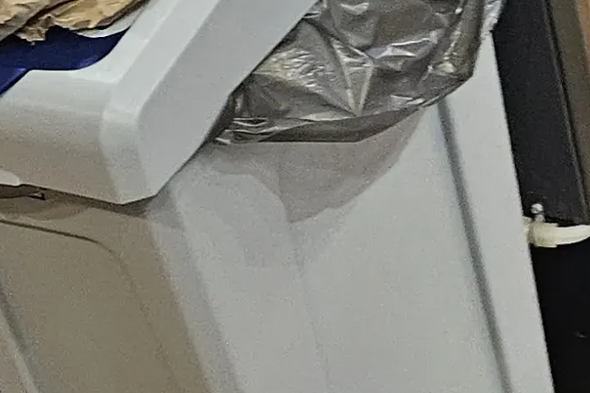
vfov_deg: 9.6
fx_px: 2343
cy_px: 76
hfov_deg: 14.1
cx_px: 602
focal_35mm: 143
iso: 640
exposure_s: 1/60
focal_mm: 5.4
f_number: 1.8
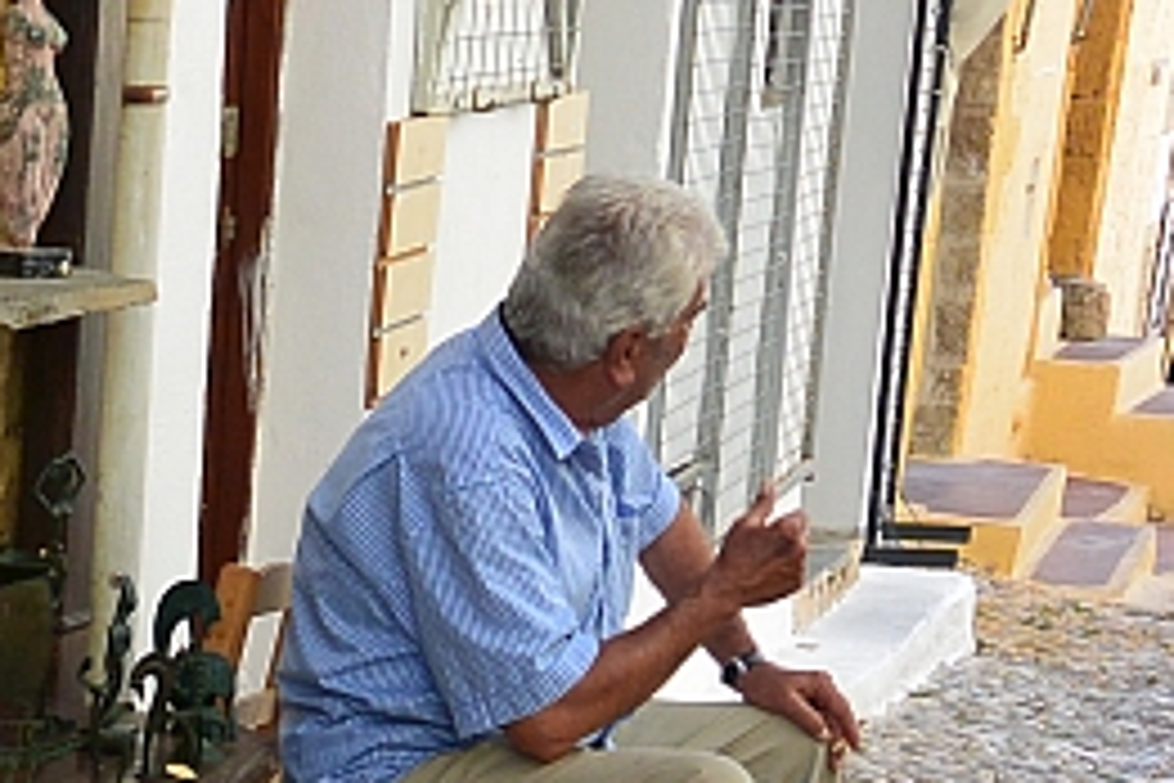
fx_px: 3587
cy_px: 1424
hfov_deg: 16.8
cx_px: -616
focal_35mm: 110
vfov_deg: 11.5
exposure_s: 1/250
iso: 160
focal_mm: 10.7
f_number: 4
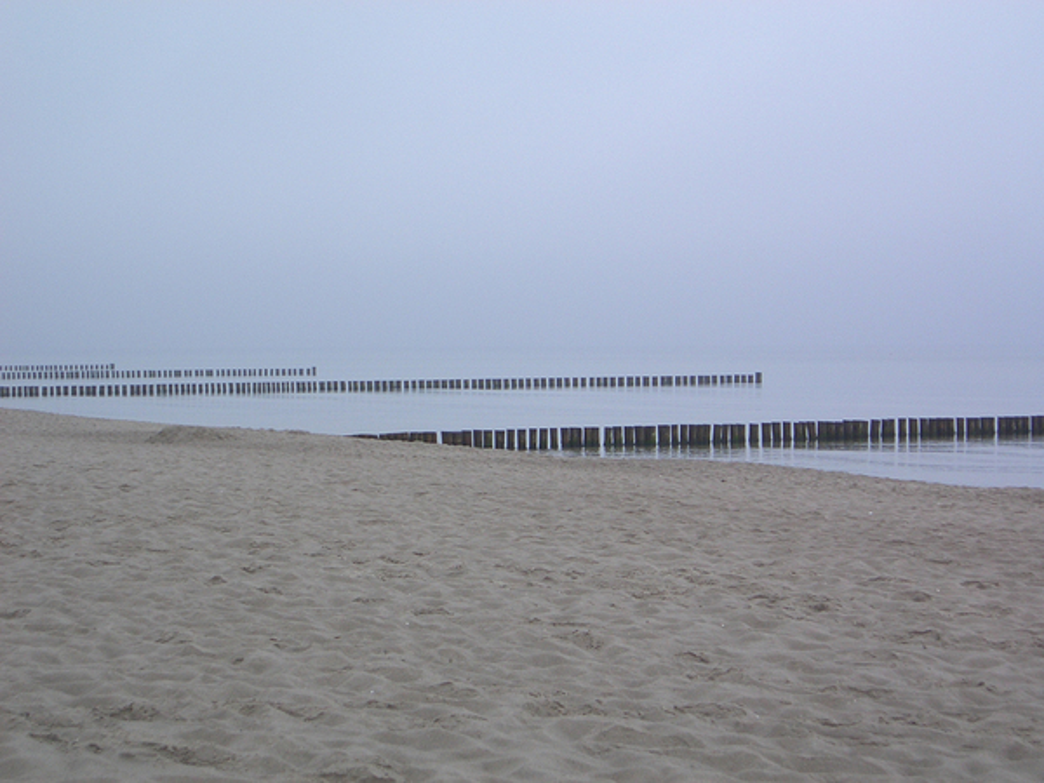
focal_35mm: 73
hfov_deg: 26.7
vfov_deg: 20.2
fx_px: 2202
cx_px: 522
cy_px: 392
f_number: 5.5
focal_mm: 9.7
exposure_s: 1/125
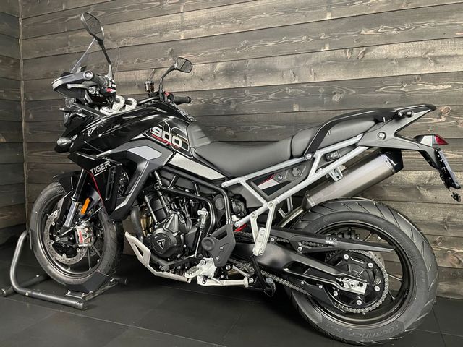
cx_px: 232
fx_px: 348
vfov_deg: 53.1
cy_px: 174
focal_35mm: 26
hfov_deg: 67.3
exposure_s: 1/33
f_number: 1.6
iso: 640
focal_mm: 4.2
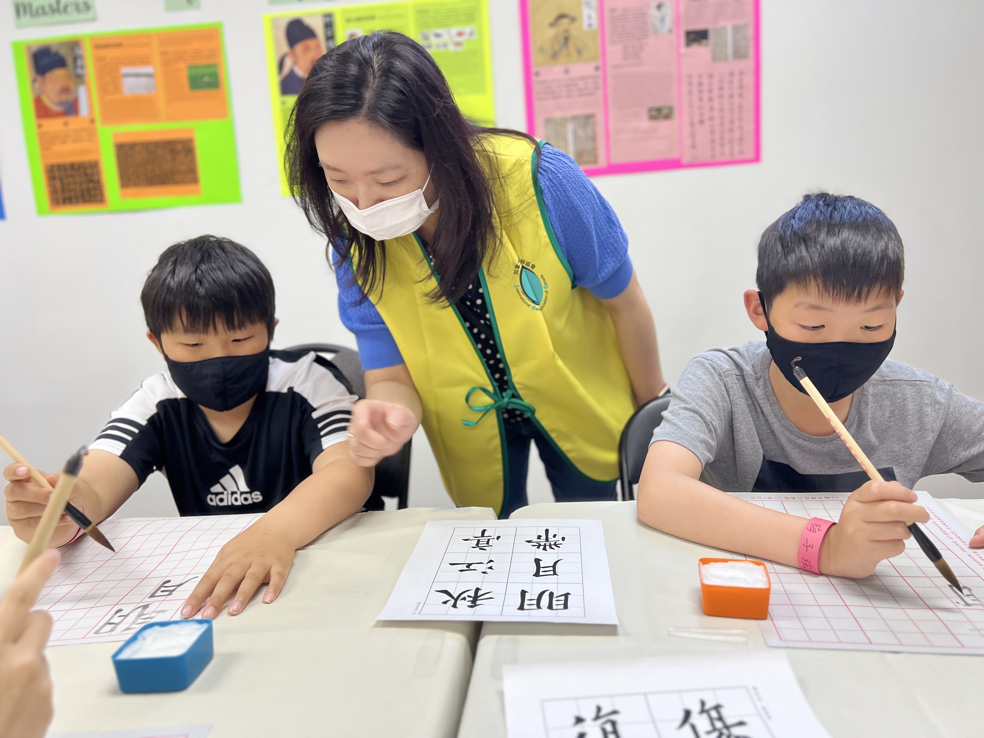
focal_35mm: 26
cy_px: 369
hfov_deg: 67.3
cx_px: 492
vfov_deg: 53.1
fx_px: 739
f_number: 1.5
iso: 125
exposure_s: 1/120
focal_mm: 5.7
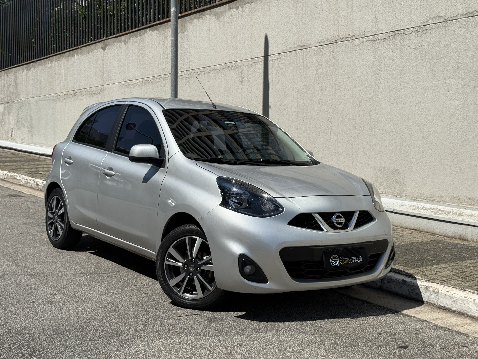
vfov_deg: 30.3
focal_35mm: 48
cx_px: 239
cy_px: 180
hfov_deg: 39.7
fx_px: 663
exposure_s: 1/8772
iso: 64
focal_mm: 6.76
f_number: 1.78
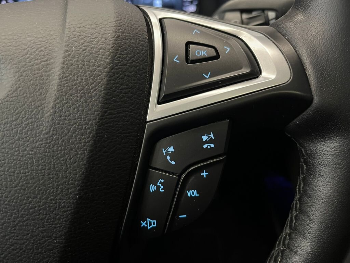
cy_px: 132
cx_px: 175
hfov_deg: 67.3
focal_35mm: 26
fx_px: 263
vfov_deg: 53.1
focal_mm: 5.1
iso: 500
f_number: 1.6
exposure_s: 1/25
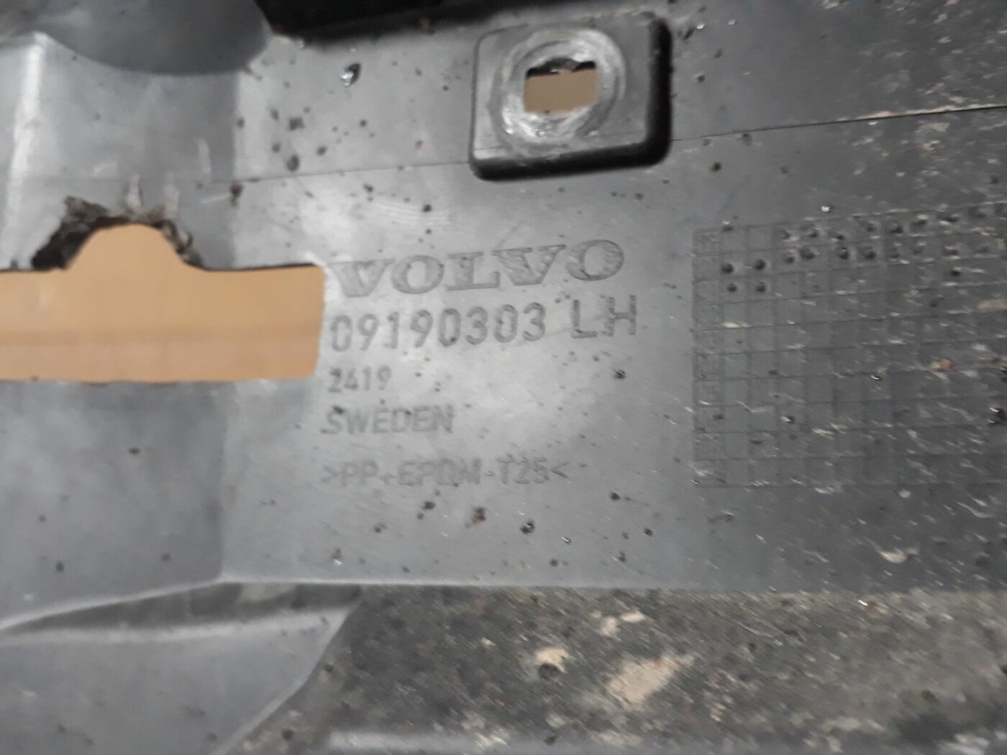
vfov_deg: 51.4
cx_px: 504
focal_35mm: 27
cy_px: 378
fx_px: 785
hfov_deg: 65.3
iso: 250
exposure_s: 1/17
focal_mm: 3.6
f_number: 1.9
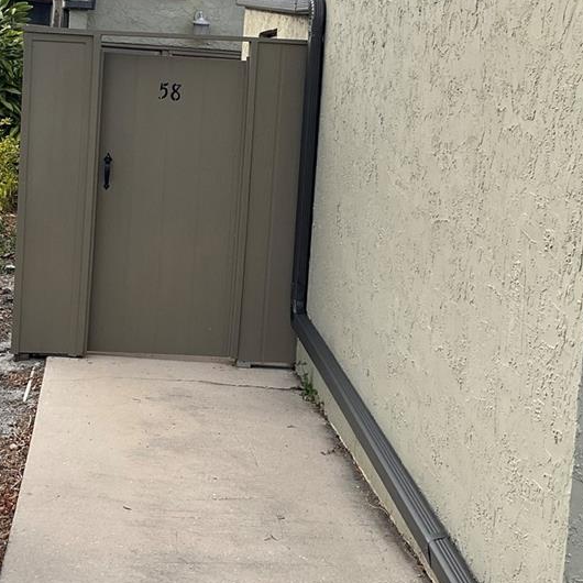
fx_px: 1105
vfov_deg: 29.3
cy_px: 192
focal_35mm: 58
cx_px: 240
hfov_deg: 29.5
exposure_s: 1/770
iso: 16
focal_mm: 3
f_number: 1.8
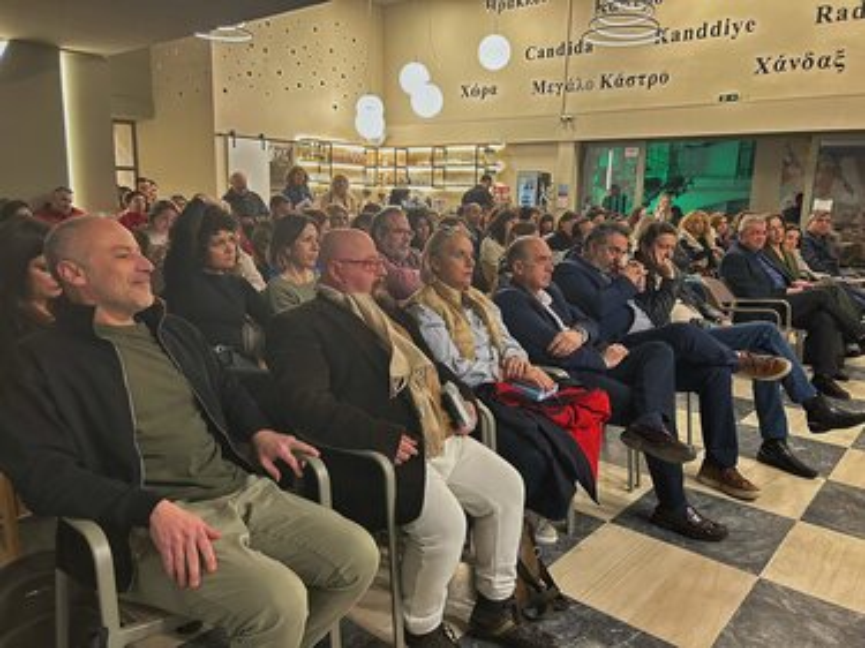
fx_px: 649
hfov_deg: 67.3
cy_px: 324
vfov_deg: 53.0
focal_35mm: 26
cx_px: 432
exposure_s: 1/57
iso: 500
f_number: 1.5
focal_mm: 5.7
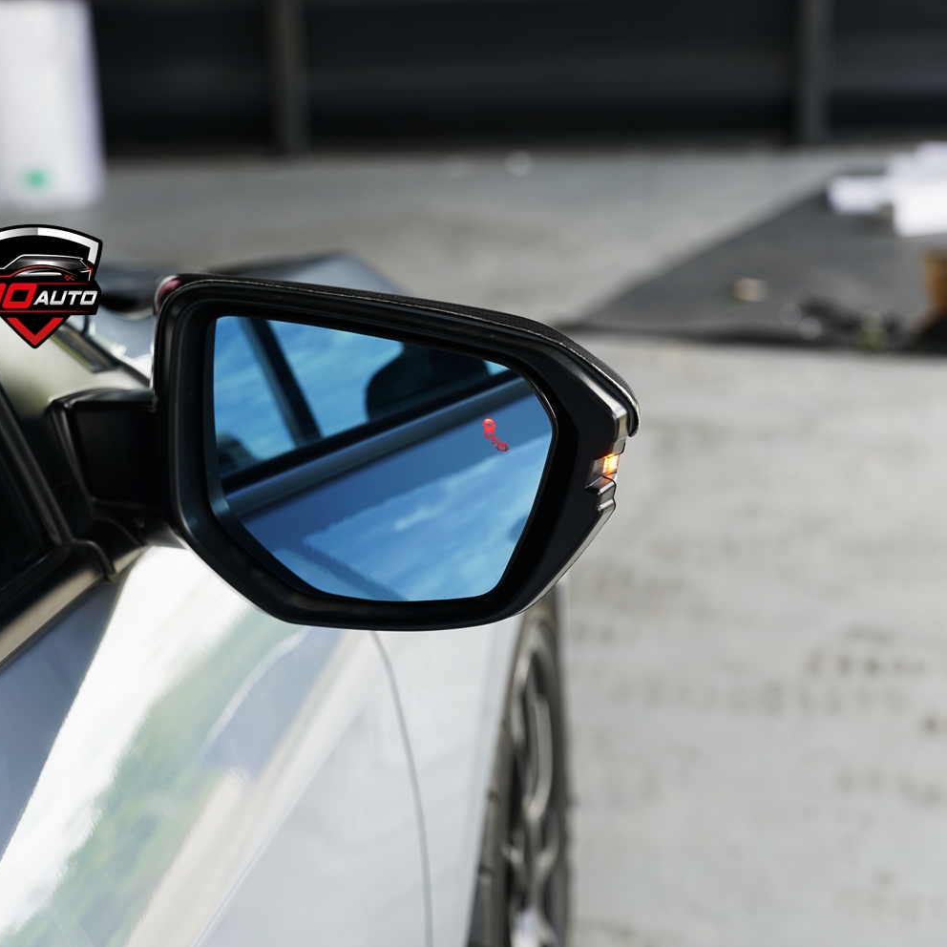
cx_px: 266
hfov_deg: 23.8
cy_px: 476
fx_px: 2228
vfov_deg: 24.0
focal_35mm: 72
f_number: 5
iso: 100
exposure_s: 1/100
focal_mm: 56
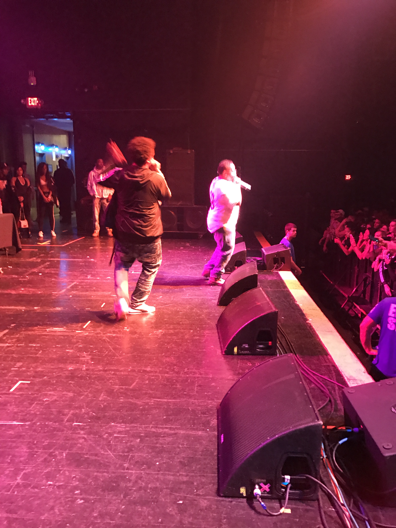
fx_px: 427
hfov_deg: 49.7
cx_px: 198
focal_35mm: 28
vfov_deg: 63.4
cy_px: 264
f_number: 1.8
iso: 160
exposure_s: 1/4
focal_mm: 3.99
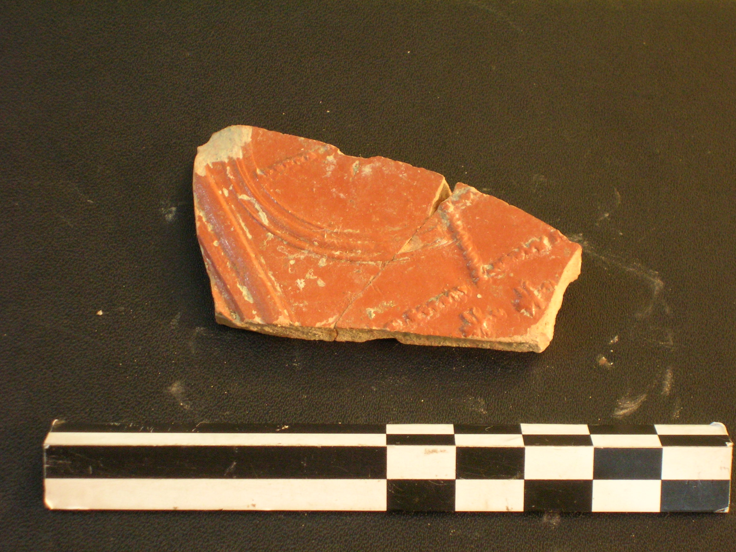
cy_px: 298
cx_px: 384
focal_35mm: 110
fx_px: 2339
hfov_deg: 17.9
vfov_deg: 13.5
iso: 200
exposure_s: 1/2.1
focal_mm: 16.4
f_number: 4.8
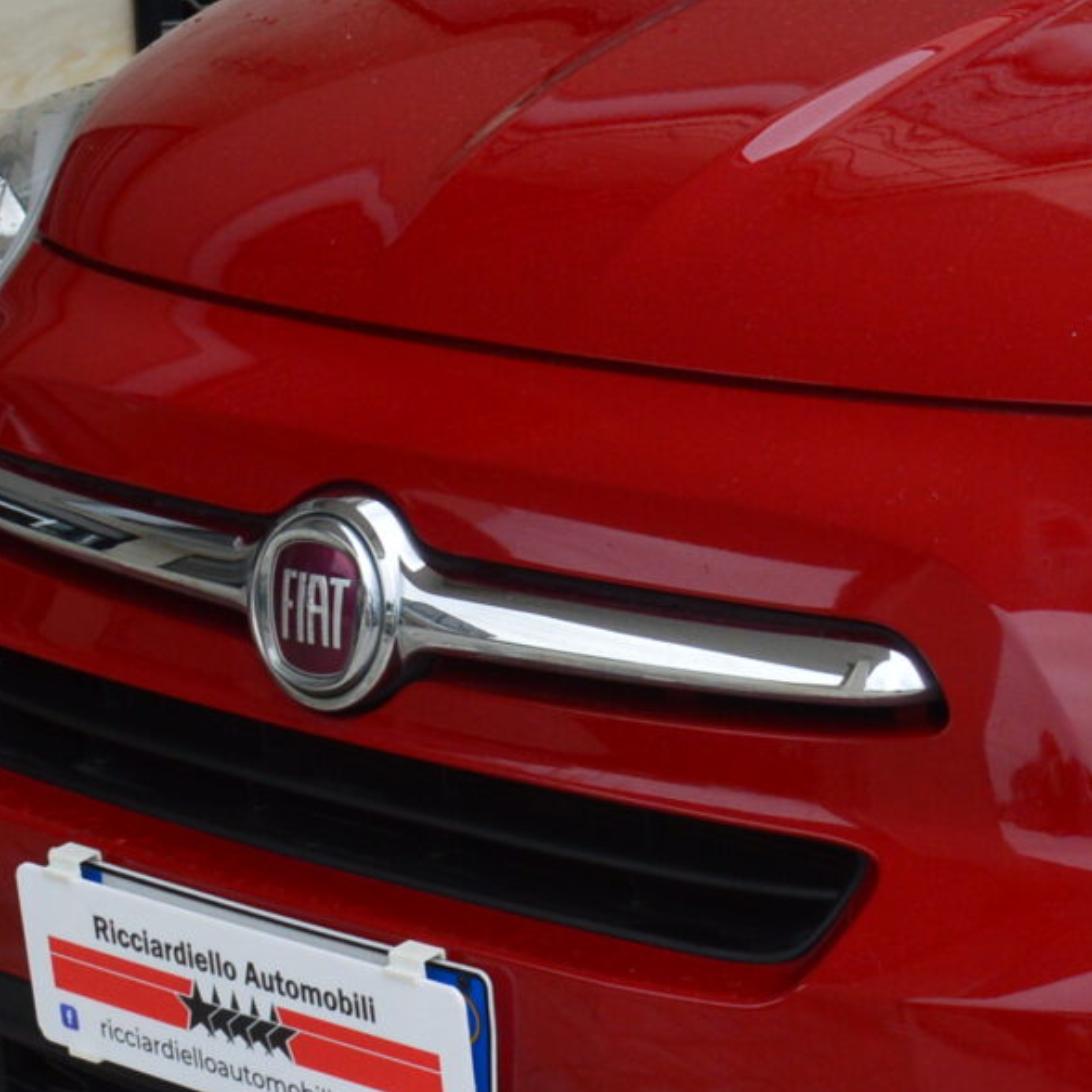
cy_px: 490
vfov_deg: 15.7
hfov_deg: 15.0
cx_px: 1384
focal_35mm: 111
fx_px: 3962
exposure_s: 1/320
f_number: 10
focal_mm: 20
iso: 400
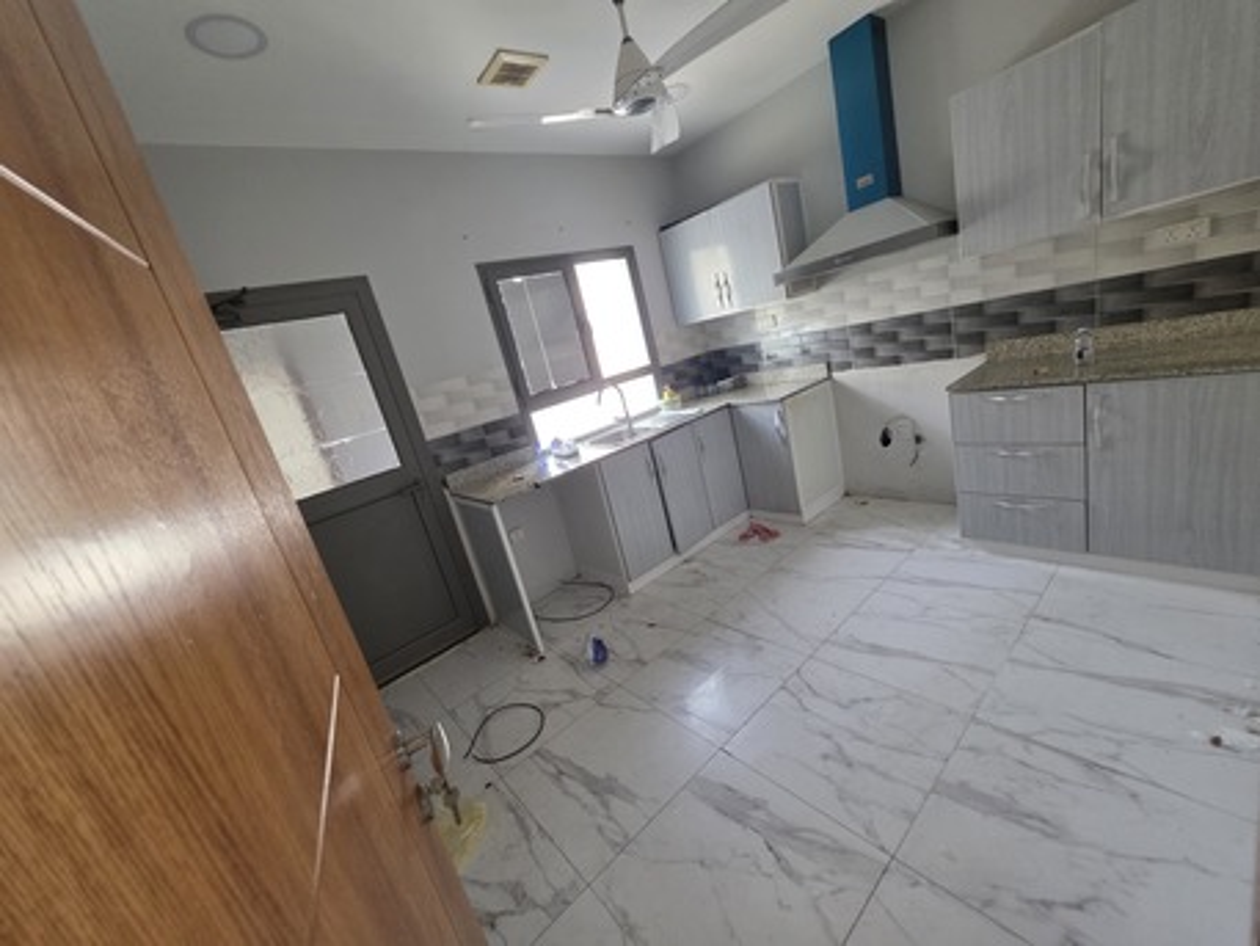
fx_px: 473
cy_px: 473
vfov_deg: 89.9
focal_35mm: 13
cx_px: 630
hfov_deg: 106.2
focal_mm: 2.2
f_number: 1.9
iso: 400
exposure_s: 1/60
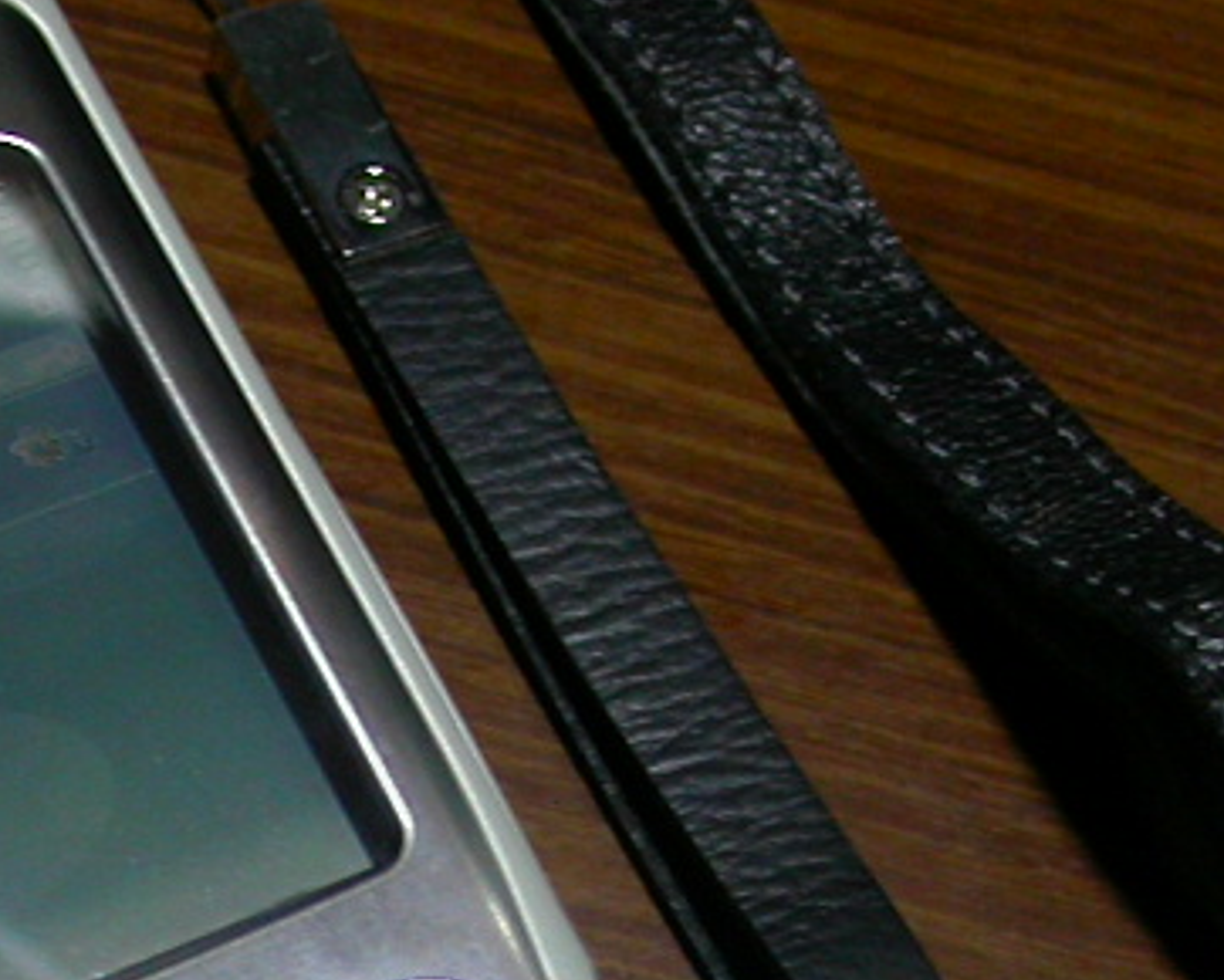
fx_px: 4748
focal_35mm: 131
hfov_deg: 14.6
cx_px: 176
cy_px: 885
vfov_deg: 11.7
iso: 100
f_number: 2.6
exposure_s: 1/12.2
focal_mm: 7.85
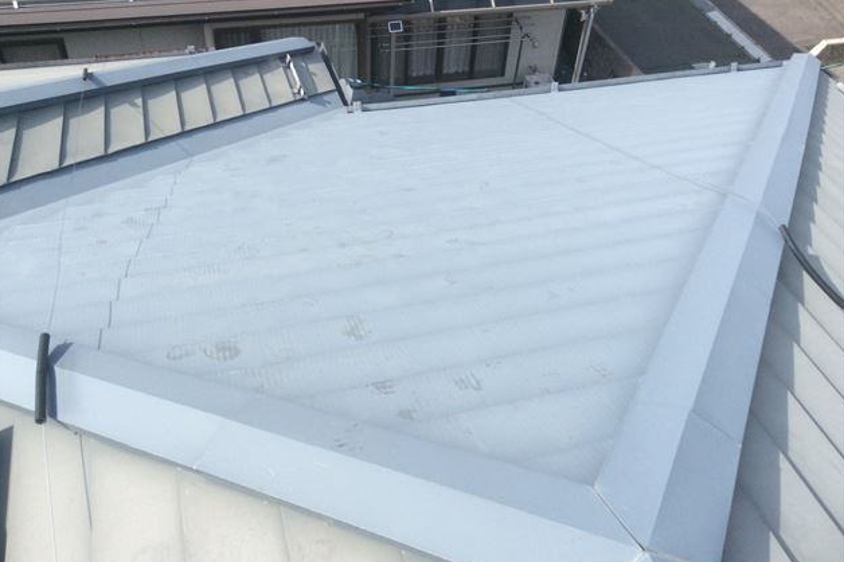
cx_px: 421
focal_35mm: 35
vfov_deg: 37.8
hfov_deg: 54.5
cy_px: 290
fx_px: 820
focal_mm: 3.3
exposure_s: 1/1431
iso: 32
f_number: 2.4
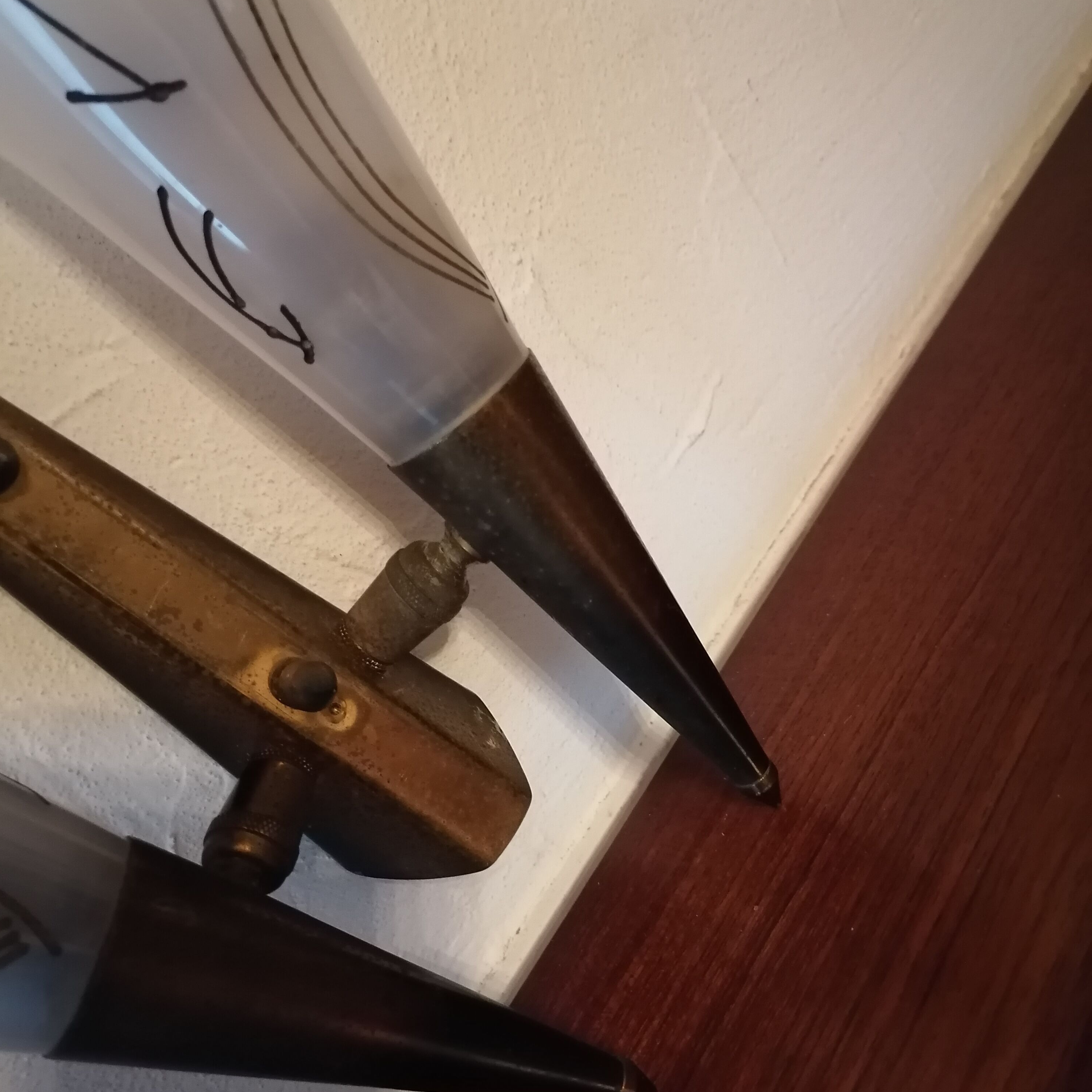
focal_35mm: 32
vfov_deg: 50.9
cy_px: 634
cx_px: 545
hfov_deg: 51.1
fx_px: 1142
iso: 1250
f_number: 1.8
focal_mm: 5.3
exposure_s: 1/20
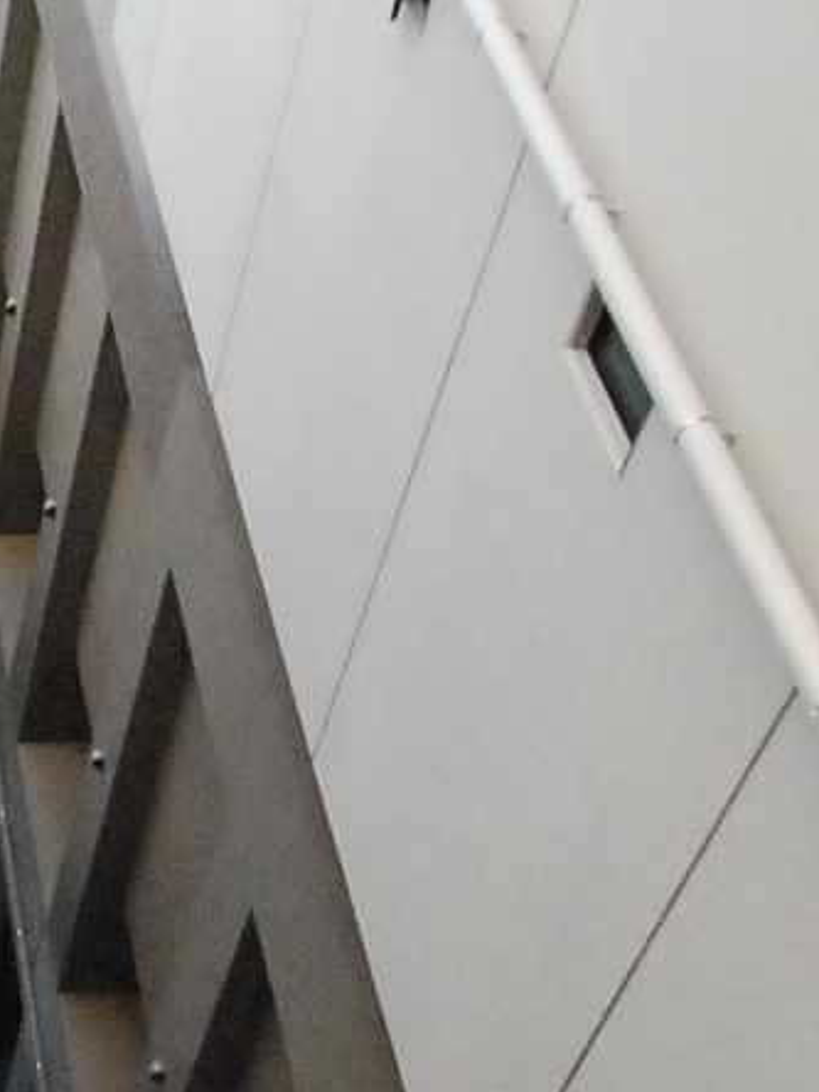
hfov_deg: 20.6
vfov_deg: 29.4
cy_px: 1001
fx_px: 1987
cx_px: -337
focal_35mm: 63
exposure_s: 1/2500
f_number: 3.5
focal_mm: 10
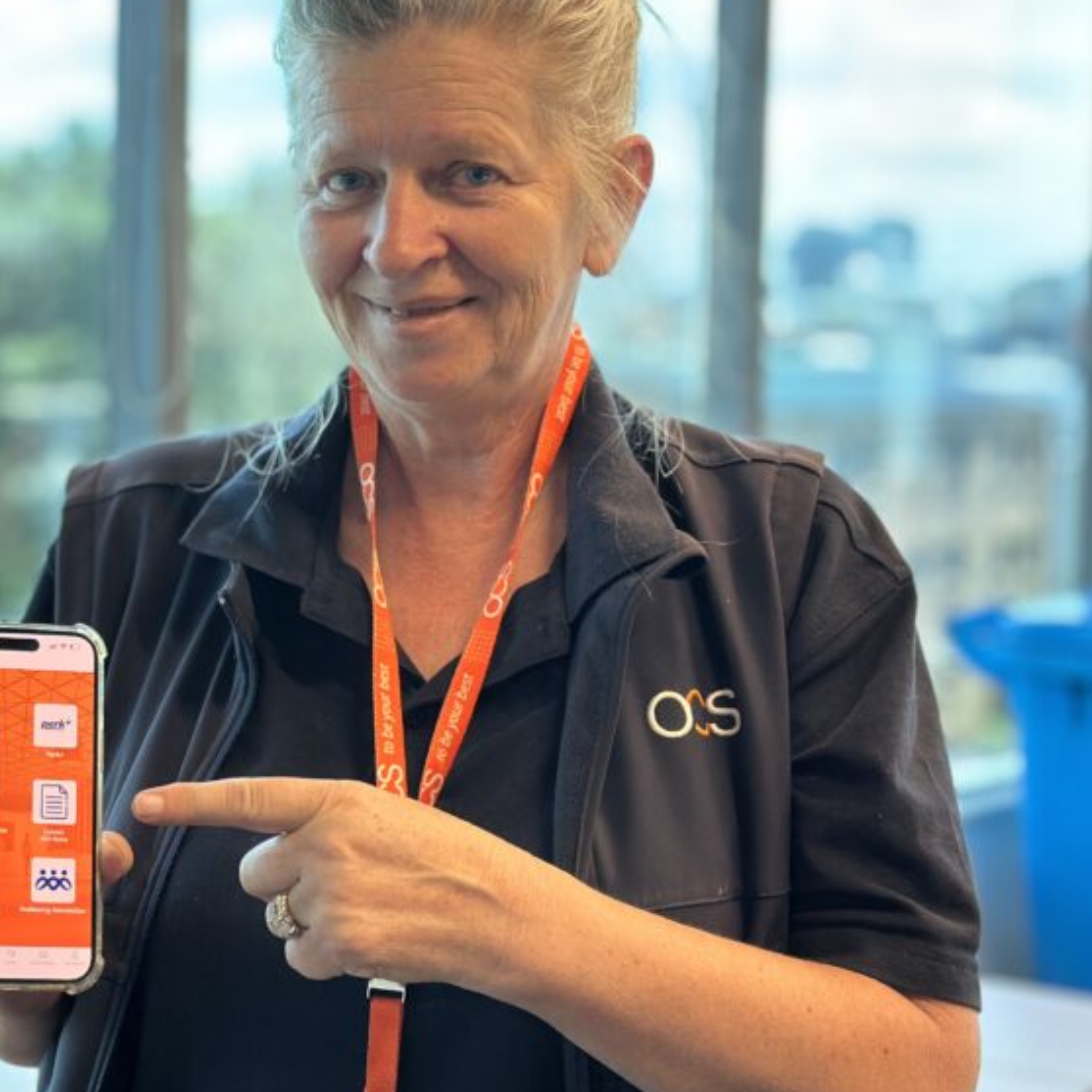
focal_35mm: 78
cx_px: 182
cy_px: 478
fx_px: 2784
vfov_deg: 22.2
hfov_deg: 21.8
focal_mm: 6.86
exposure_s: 1/100
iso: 80
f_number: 1.78
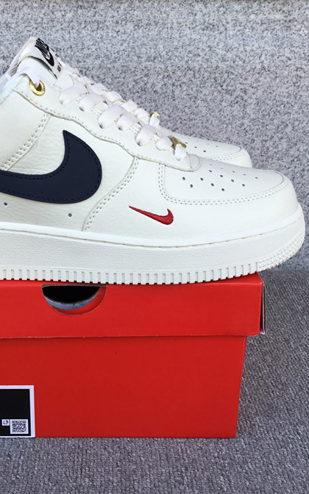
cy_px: 247
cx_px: 88
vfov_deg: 45.3
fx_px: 593
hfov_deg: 28.9
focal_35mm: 44
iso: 25
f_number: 2.4
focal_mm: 3.3
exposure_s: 1/264
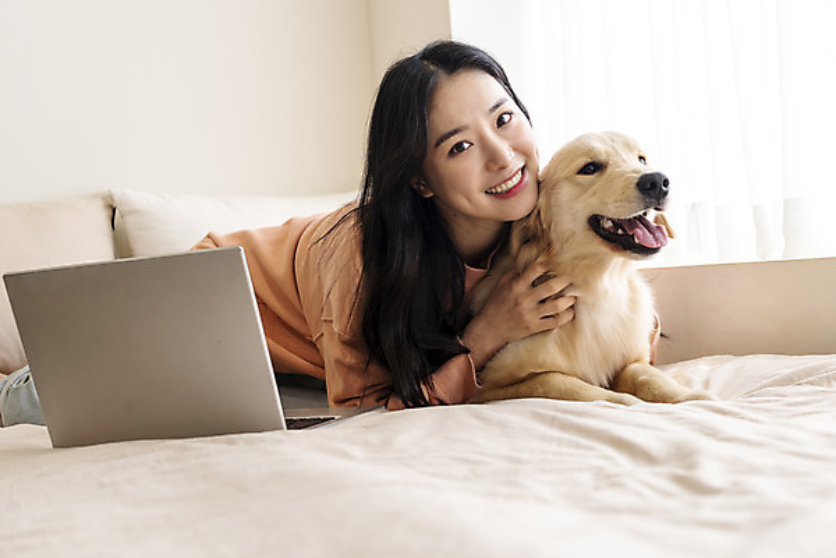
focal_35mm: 45
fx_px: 1045
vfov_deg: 29.9
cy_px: 279
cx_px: 418
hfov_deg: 43.6
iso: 250
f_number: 2.8
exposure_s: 1/320
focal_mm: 30
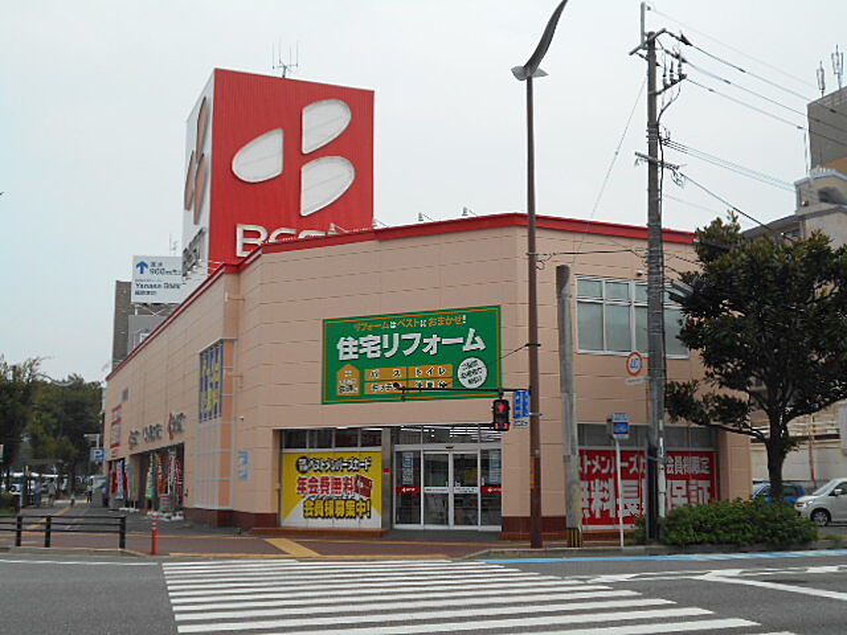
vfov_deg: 32.9
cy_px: 318
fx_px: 1077
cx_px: 424
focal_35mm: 44
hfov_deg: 42.9
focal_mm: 7.7
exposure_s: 1/500
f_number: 4.2
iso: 80
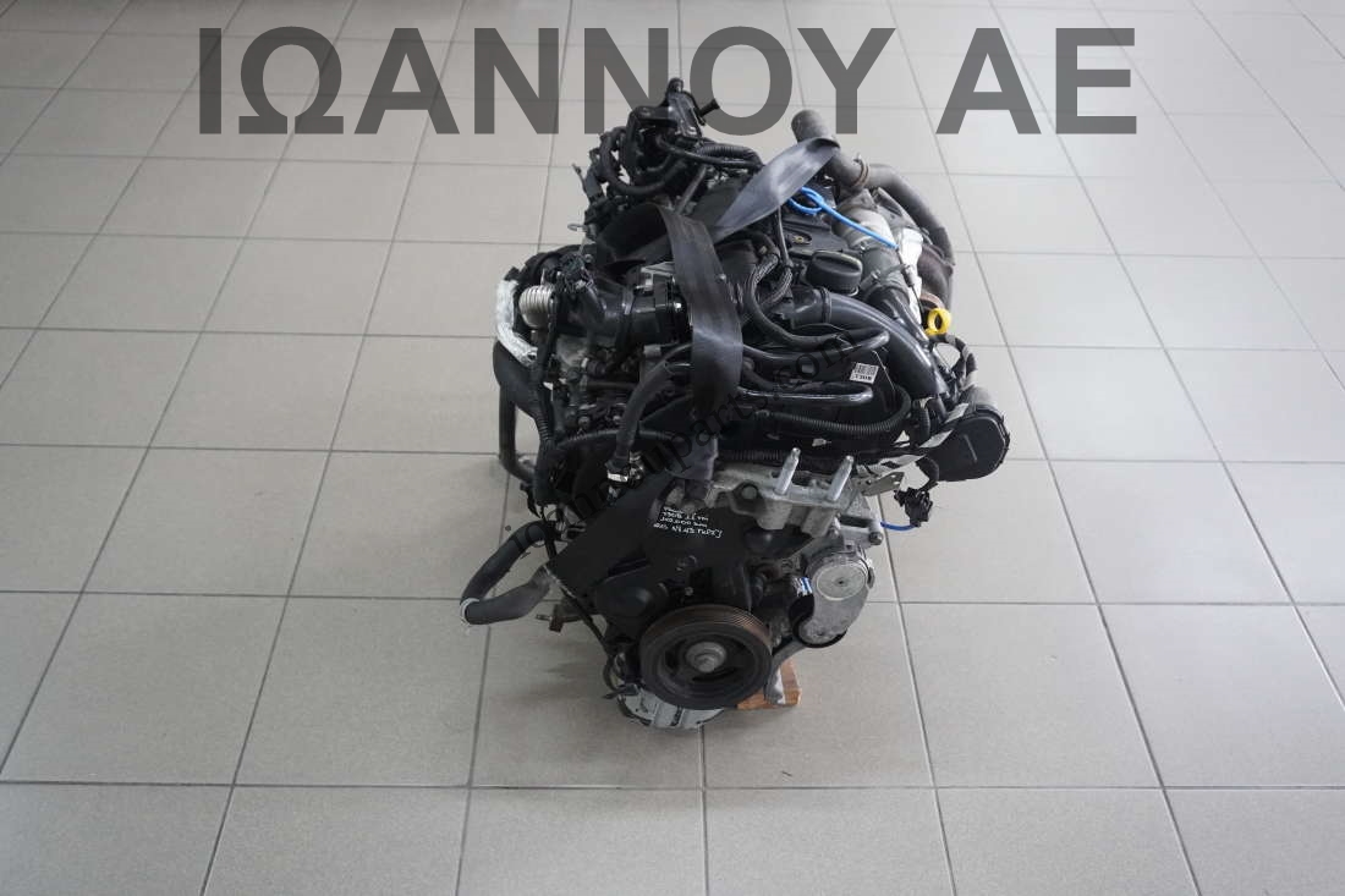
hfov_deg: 61.9
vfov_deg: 43.6
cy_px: 448
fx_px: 1121
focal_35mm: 30
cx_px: 672
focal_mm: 20
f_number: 4
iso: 4000
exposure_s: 1/160
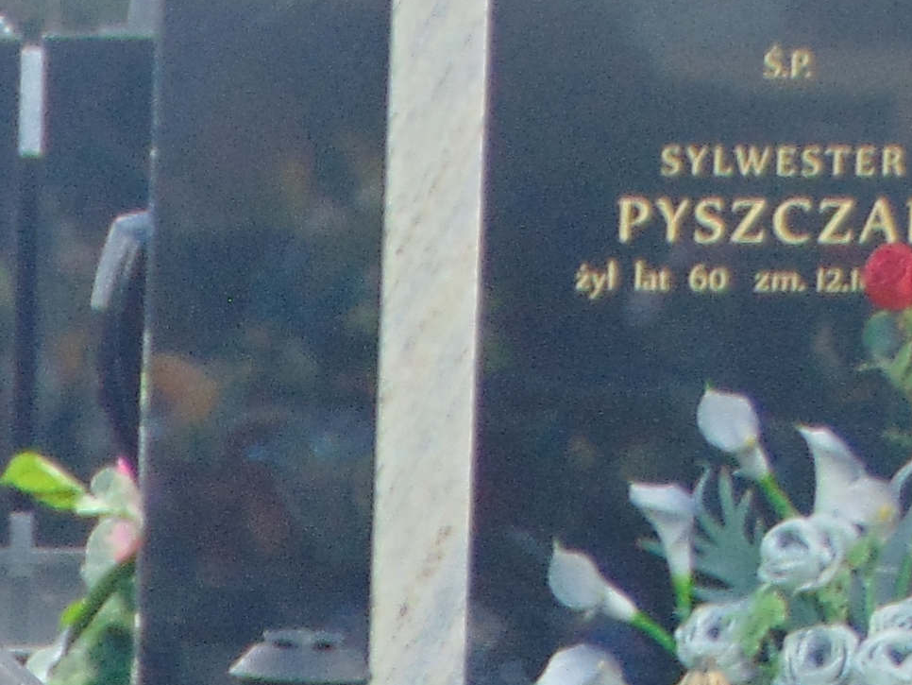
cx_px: -899
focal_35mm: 320
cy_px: 1610
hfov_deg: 6.0
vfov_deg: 4.5
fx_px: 8433
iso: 80
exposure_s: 1/160
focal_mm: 10.8
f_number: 3.6
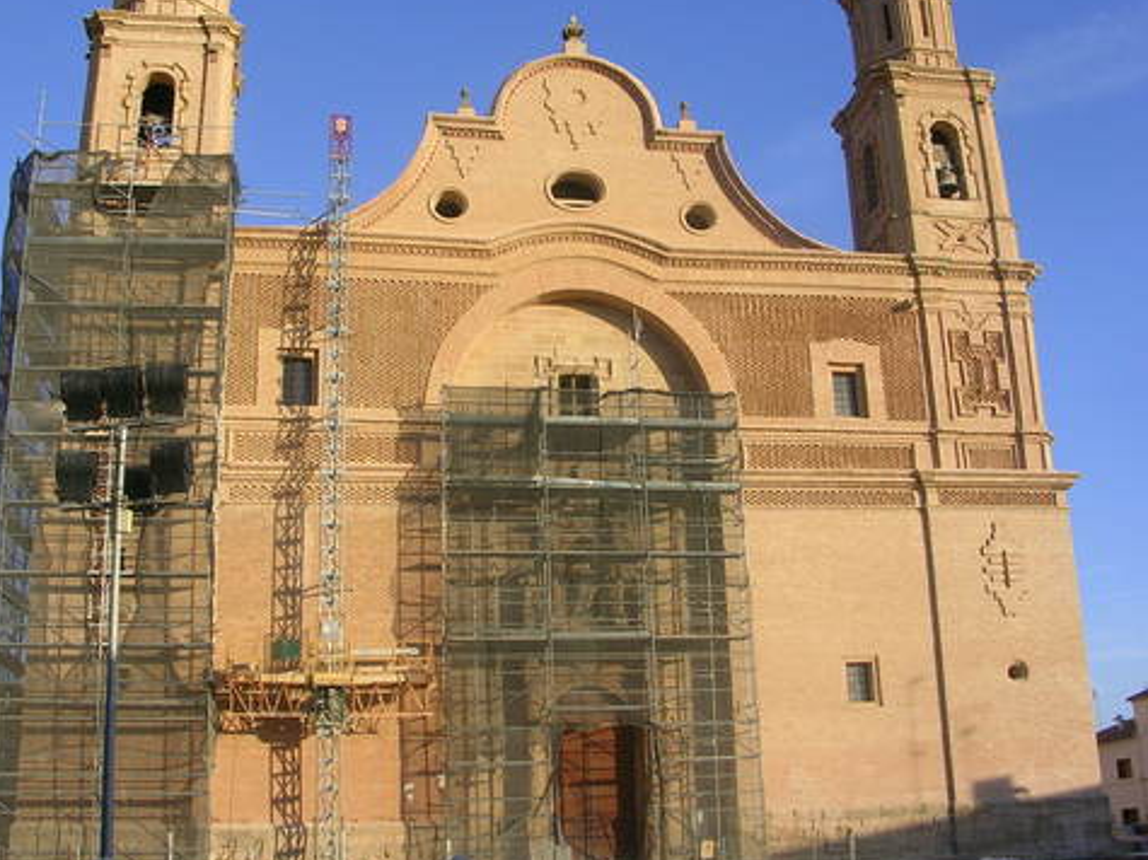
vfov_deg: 35.9
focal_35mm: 40
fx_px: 1326
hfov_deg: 46.8
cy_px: 419
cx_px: 556
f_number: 5.6
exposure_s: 1/168
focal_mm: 5.8
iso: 50
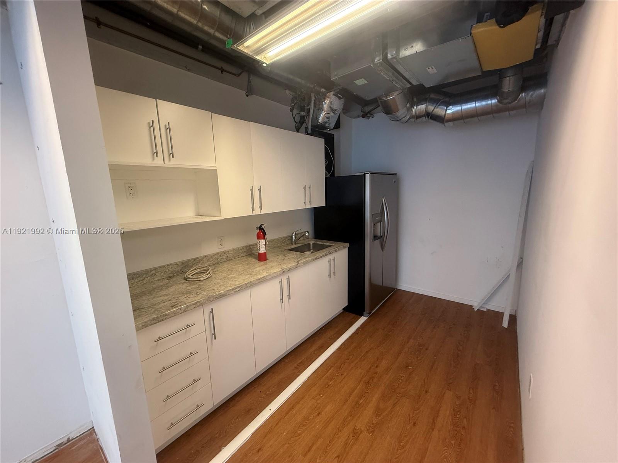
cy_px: 232
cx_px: 309
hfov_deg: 102.1
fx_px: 250
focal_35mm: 14
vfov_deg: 85.7
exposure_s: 1/60
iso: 320
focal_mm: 2.22
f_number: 2.2
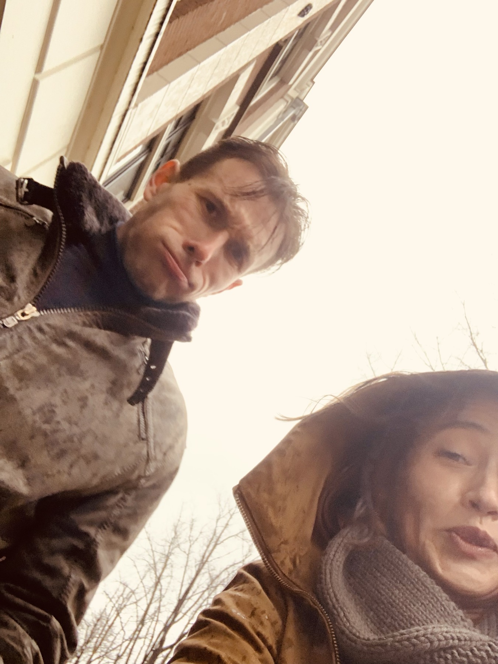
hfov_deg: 44.2
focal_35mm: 32
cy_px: 332
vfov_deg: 56.8
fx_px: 614
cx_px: 249
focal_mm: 2.87
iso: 200
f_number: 2.2
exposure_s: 1/60
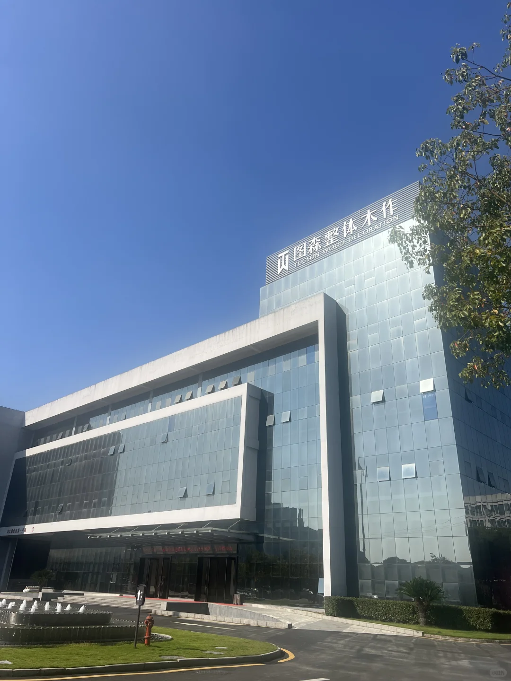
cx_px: 256
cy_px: 340
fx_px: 512
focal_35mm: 26
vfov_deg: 67.3
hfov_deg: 53.1
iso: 50
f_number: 1.5
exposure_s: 1/5882
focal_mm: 5.7
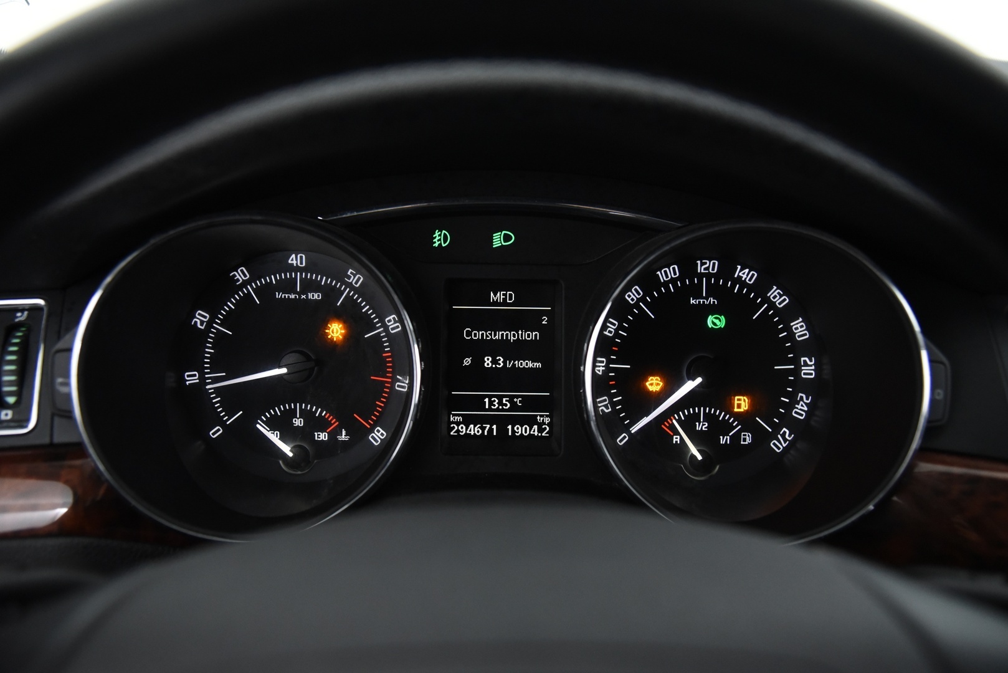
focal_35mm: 31
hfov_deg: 60.3
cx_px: 504
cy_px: 336
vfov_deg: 42.4
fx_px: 868
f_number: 4
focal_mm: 31
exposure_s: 1/30
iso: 4000
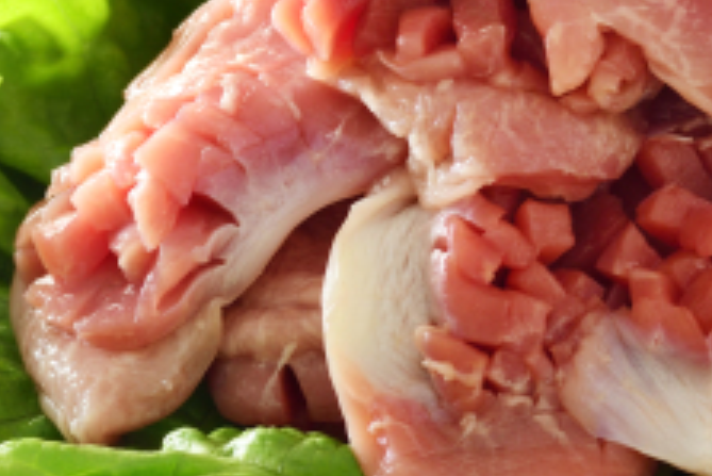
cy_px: 88
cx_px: 479
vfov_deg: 3.0
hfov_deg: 4.5
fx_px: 9084
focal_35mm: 459
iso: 100
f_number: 9
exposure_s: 1/125
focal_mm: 100
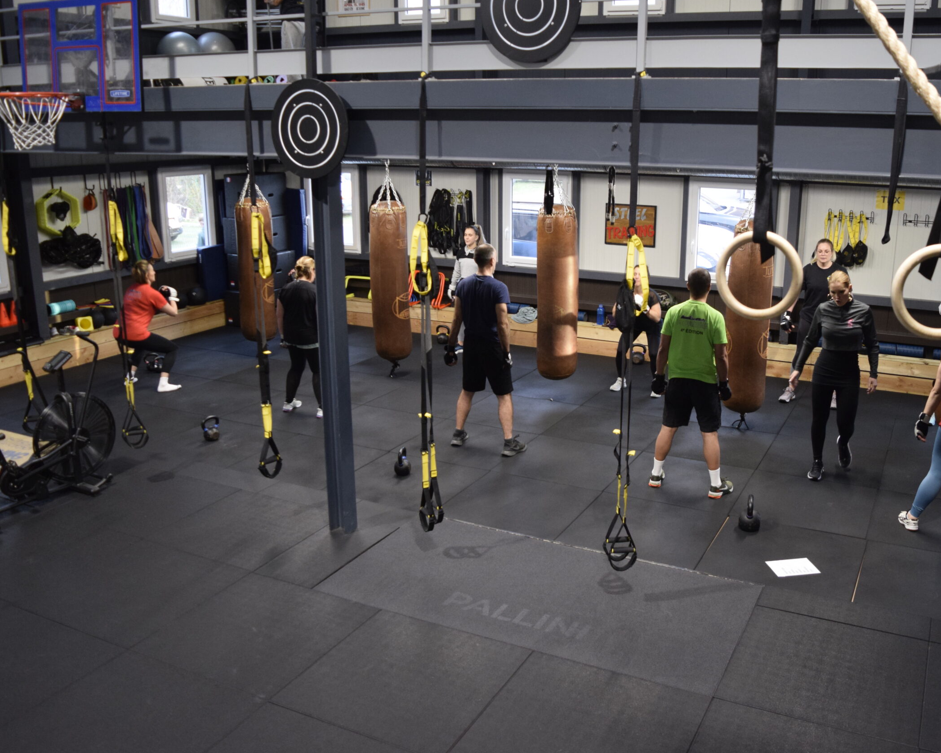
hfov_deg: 56.9
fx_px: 863
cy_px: 370
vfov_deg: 47.1
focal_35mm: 31
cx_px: 546
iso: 1100
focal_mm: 18
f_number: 3.5
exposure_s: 1/60
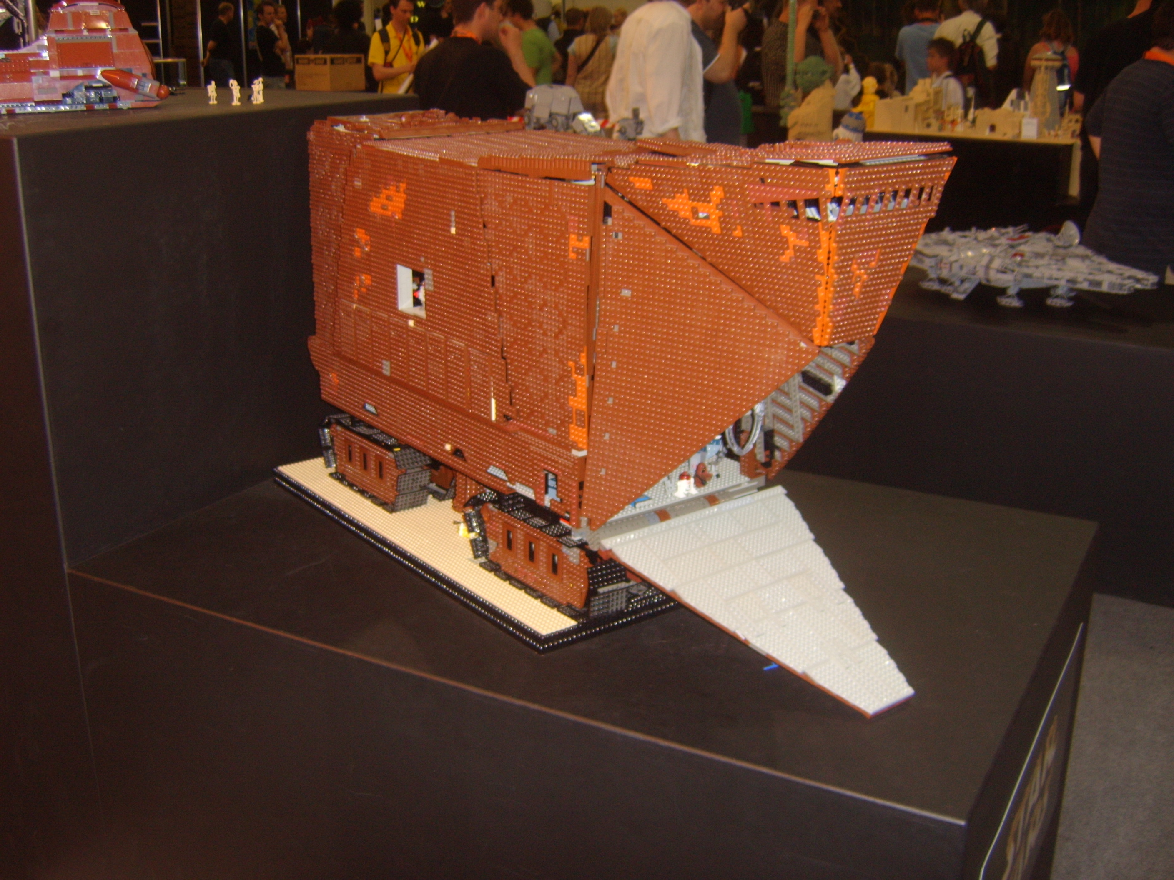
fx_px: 1051
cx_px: 587
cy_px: 440
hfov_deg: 58.4
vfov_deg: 45.4
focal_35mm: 31
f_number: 2.7
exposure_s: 1/30
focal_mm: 8.13
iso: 141
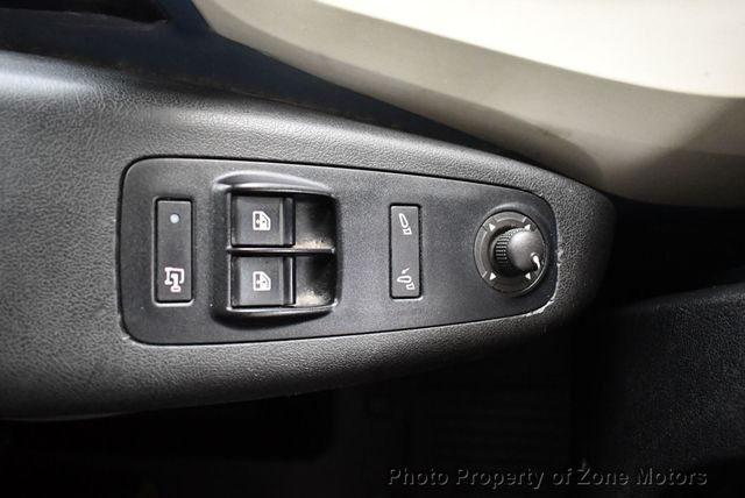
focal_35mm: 36
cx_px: 372
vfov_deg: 36.9
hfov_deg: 53.1
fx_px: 746
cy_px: 249
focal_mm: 18
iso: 3600
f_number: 3.5
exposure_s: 1/60
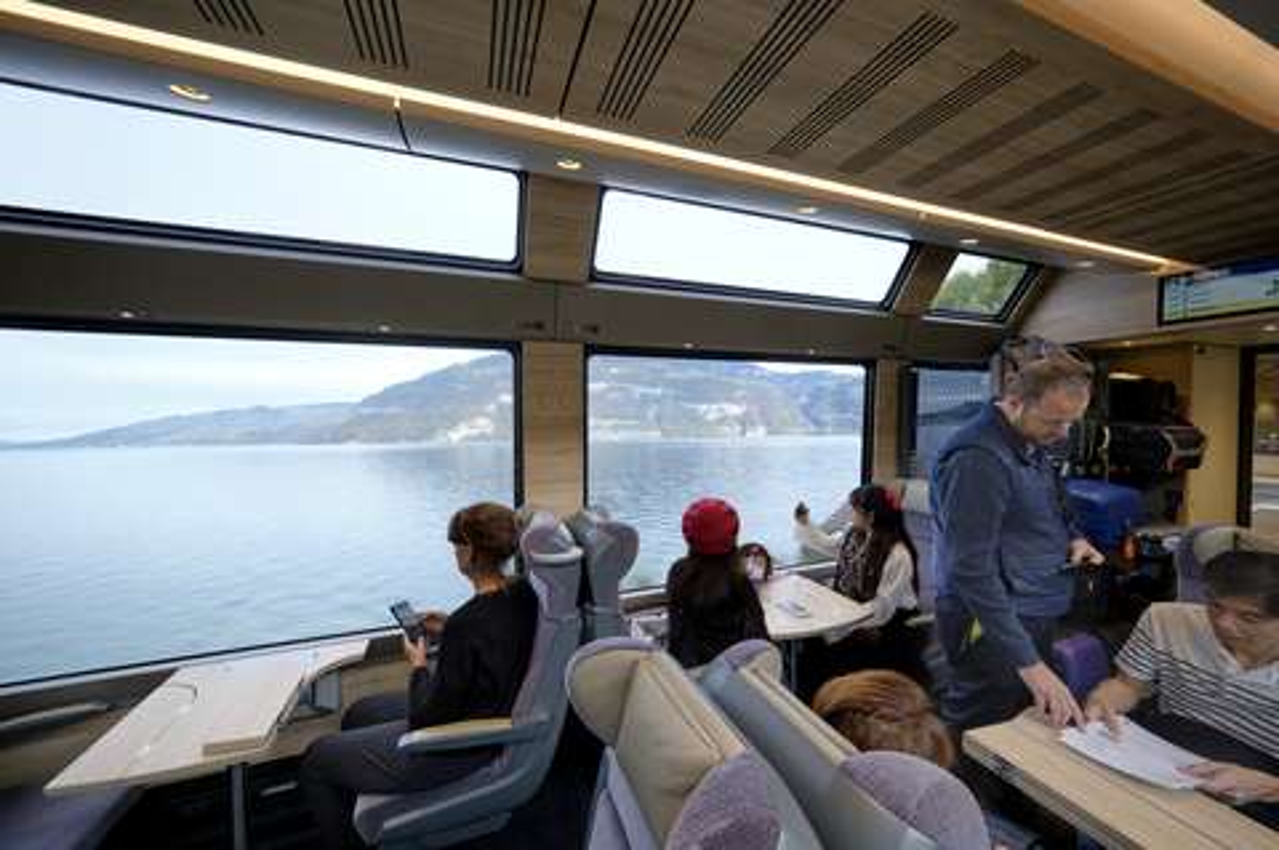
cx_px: 640
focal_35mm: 12
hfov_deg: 112.7
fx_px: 426
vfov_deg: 89.9
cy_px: 425
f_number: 4
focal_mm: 8
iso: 400
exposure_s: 1/60
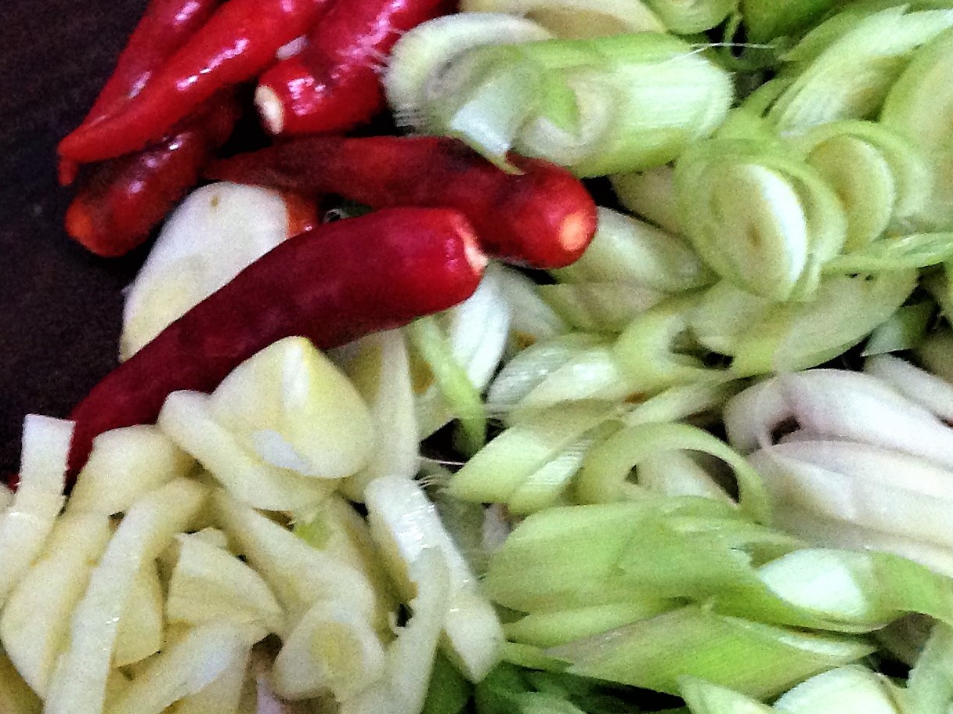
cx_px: 803
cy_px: 558
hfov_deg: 26.1
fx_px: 2009
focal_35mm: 73
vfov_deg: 20.0
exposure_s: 1/20
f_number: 2.4
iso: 320
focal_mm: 4.12
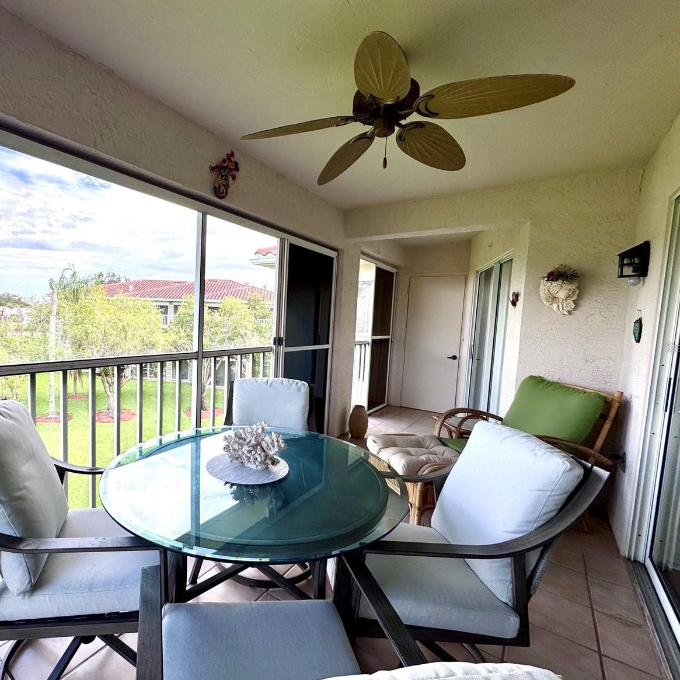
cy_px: 347
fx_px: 378
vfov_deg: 84.0
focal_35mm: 17
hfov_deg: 82.3
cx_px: 254
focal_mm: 2.22
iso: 40
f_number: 2.2
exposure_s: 1/270
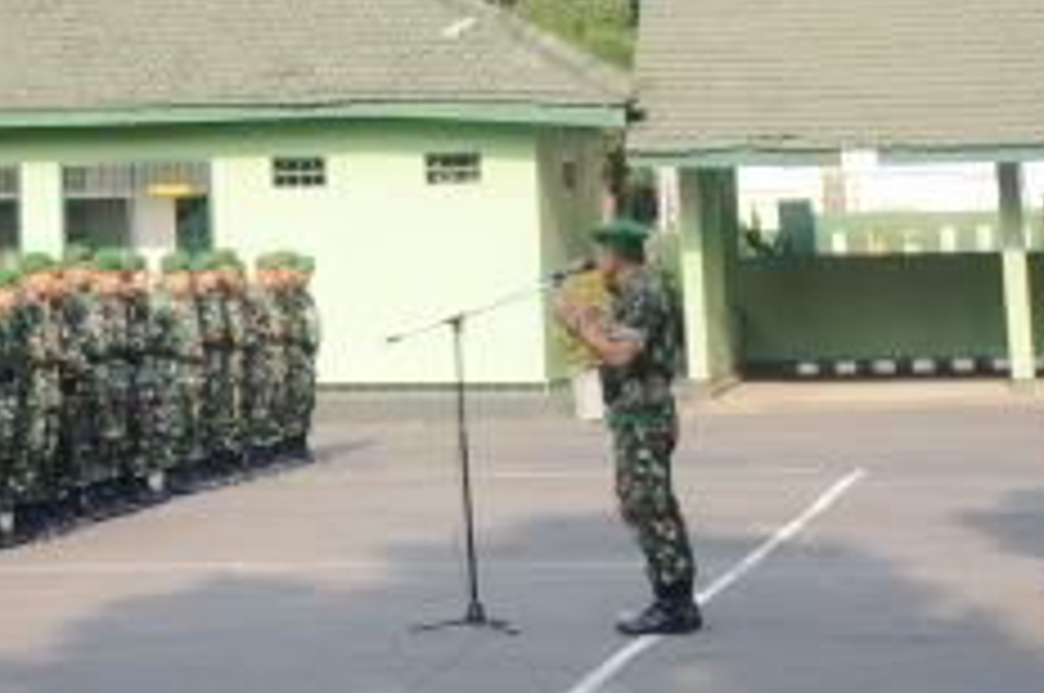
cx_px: -981
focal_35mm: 119
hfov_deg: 14.5
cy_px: -292
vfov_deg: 11.1
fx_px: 3446
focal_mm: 18
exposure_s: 1/160
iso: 200
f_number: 6.3
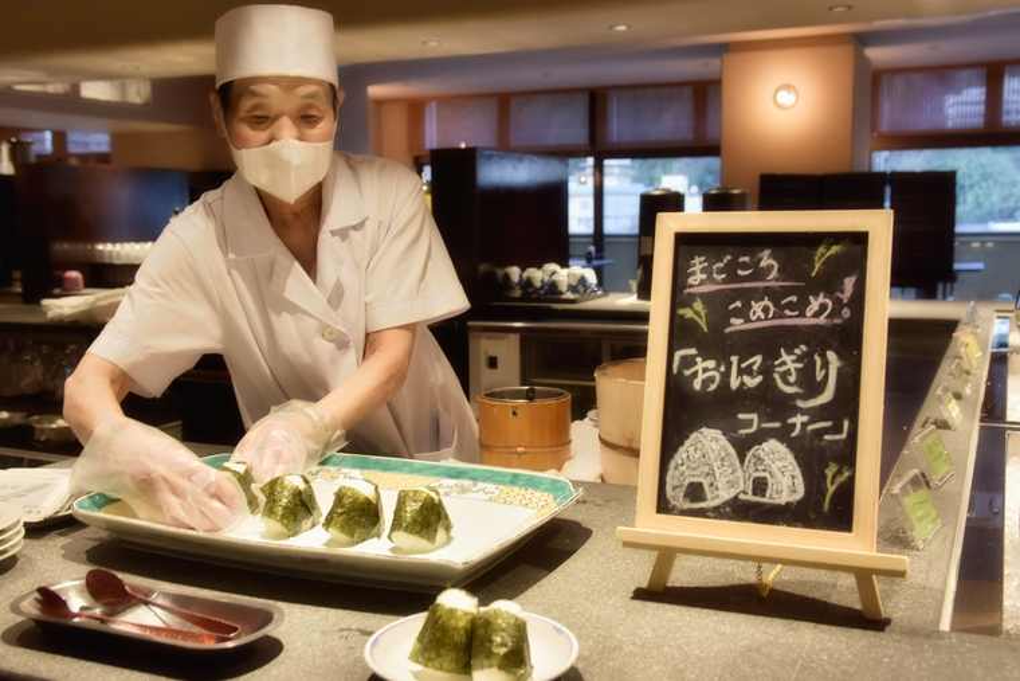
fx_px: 1105
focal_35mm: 39
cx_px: 510
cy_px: 340
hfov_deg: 49.5
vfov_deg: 34.2
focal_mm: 26
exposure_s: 1/40
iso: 500
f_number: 4.5
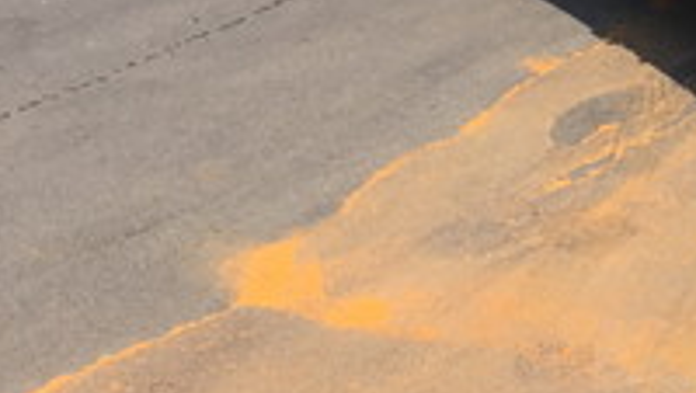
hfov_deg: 18.5
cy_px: -348
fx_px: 1866
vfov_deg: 11.1
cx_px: 1072
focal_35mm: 101
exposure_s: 1/2475
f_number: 2.2
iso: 32
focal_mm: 4.15
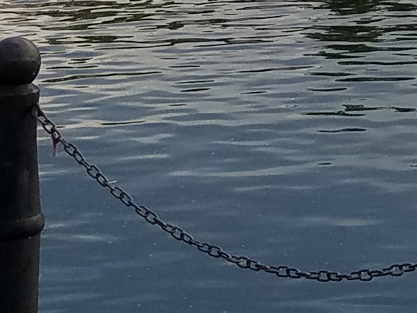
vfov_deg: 8.1
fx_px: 2108
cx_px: 525
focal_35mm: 175
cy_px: -305
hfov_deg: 11.1
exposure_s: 1/327
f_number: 1.7
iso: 50
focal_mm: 4.2
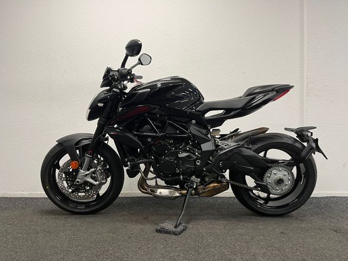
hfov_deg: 67.3
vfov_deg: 53.1
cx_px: 174
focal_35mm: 26
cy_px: 130
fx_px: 261
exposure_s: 1/50
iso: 80
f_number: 1.6
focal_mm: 5.1
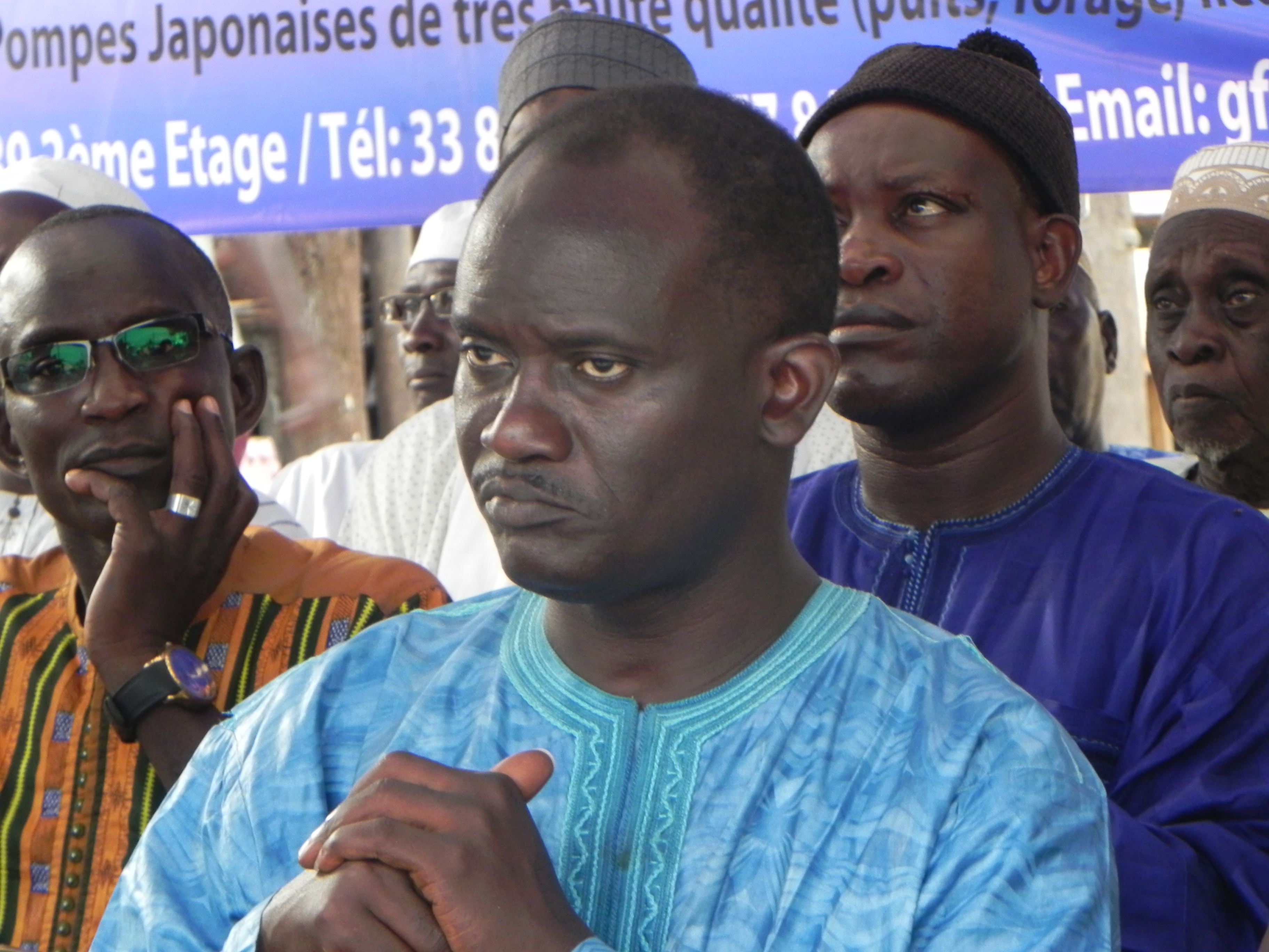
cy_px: 476
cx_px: 634
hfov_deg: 12.2
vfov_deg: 9.2
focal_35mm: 162
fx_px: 5939
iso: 317
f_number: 4.5
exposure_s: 1/30
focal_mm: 28.8
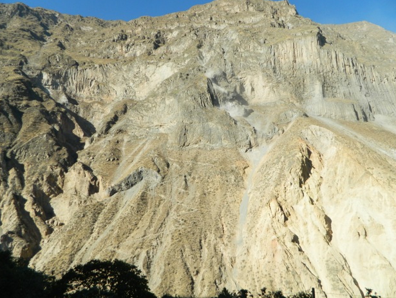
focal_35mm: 26
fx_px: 298
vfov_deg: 53.1
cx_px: 198
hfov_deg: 67.3
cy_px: 145
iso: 80
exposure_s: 1/160
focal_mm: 4.5
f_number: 8.7
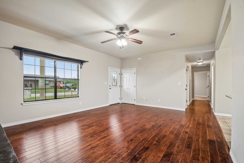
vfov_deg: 77.3
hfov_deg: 100.4
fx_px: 102
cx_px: 122
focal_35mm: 15
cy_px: 82
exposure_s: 1/4
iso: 400
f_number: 8
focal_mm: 10
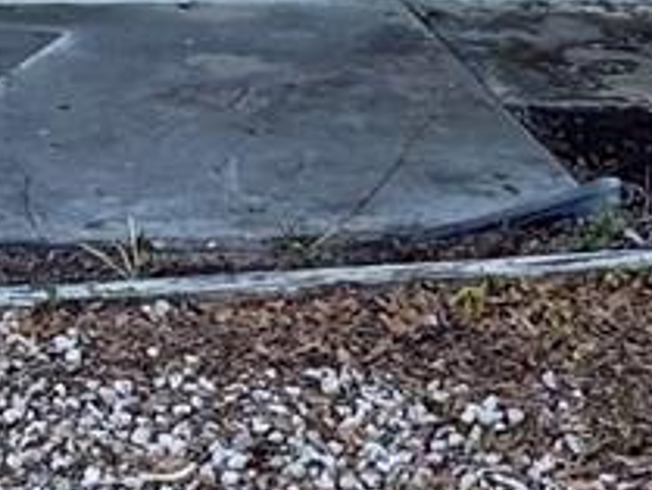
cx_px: 50
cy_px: -637
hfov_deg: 18.0
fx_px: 2017
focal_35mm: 107
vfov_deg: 11.7
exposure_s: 1/255
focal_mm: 2.22
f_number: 2.2
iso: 40
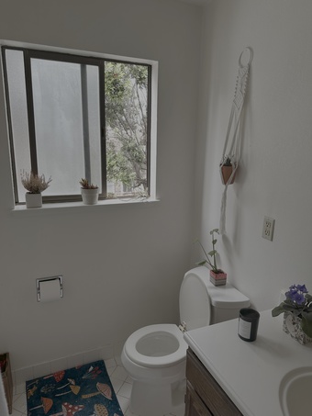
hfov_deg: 56.8
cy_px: 208
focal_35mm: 24
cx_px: 156
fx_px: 288
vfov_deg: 71.6
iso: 64
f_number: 1.78
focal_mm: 6.86
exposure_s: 1/241
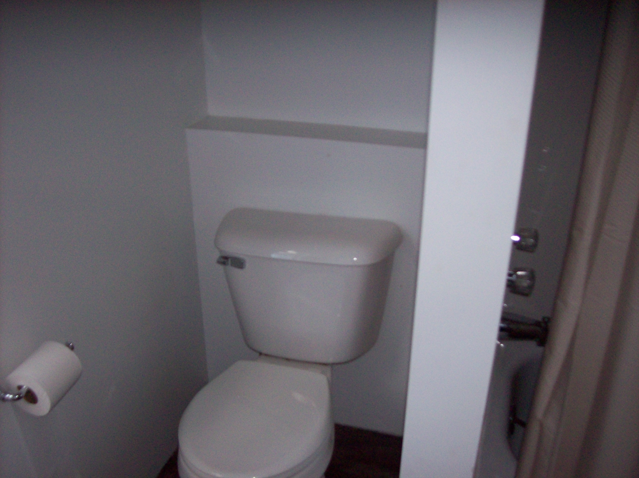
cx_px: 320
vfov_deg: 39.6
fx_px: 664
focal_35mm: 36
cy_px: 239
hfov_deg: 51.4
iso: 140
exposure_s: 1/64
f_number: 2.7
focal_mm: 6
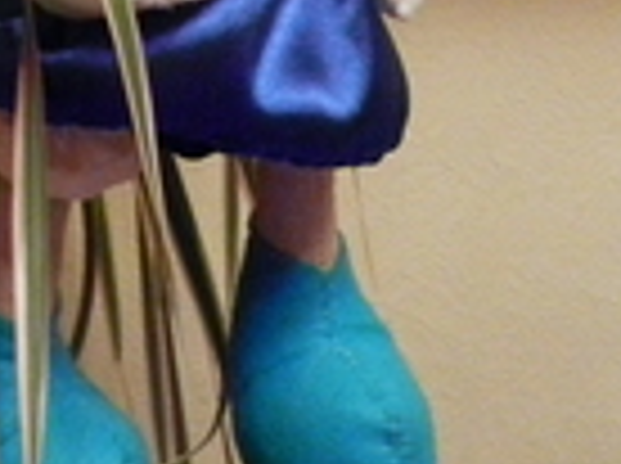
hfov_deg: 19.9
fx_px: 1755
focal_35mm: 98
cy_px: -122
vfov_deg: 14.5
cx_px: 162
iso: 1600
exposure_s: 1/10.7
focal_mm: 5.4
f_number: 3.5
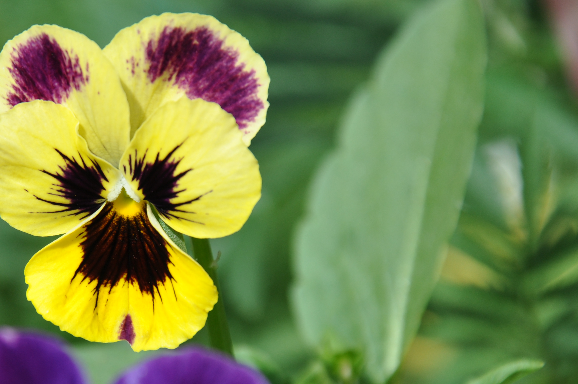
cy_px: 221
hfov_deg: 7.5
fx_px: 4424
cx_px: 127
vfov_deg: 5.0
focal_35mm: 276
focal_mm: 105
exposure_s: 1/400
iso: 200
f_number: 8
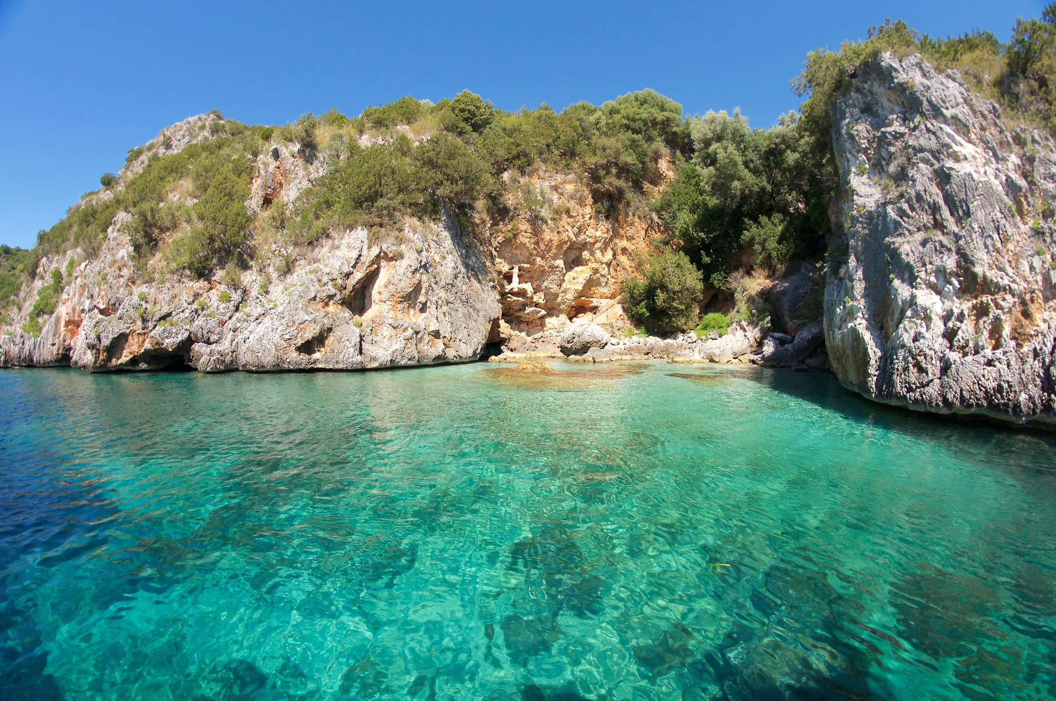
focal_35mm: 12
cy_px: 350
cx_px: 528
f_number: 6.3
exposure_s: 1/1250
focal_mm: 8
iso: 800
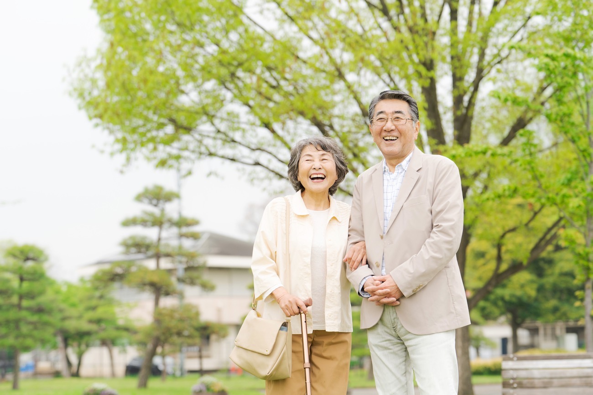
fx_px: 1581
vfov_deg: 14.2
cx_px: 296
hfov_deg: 21.2
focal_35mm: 96
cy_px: 198
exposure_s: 1/500
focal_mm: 96
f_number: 4
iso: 400
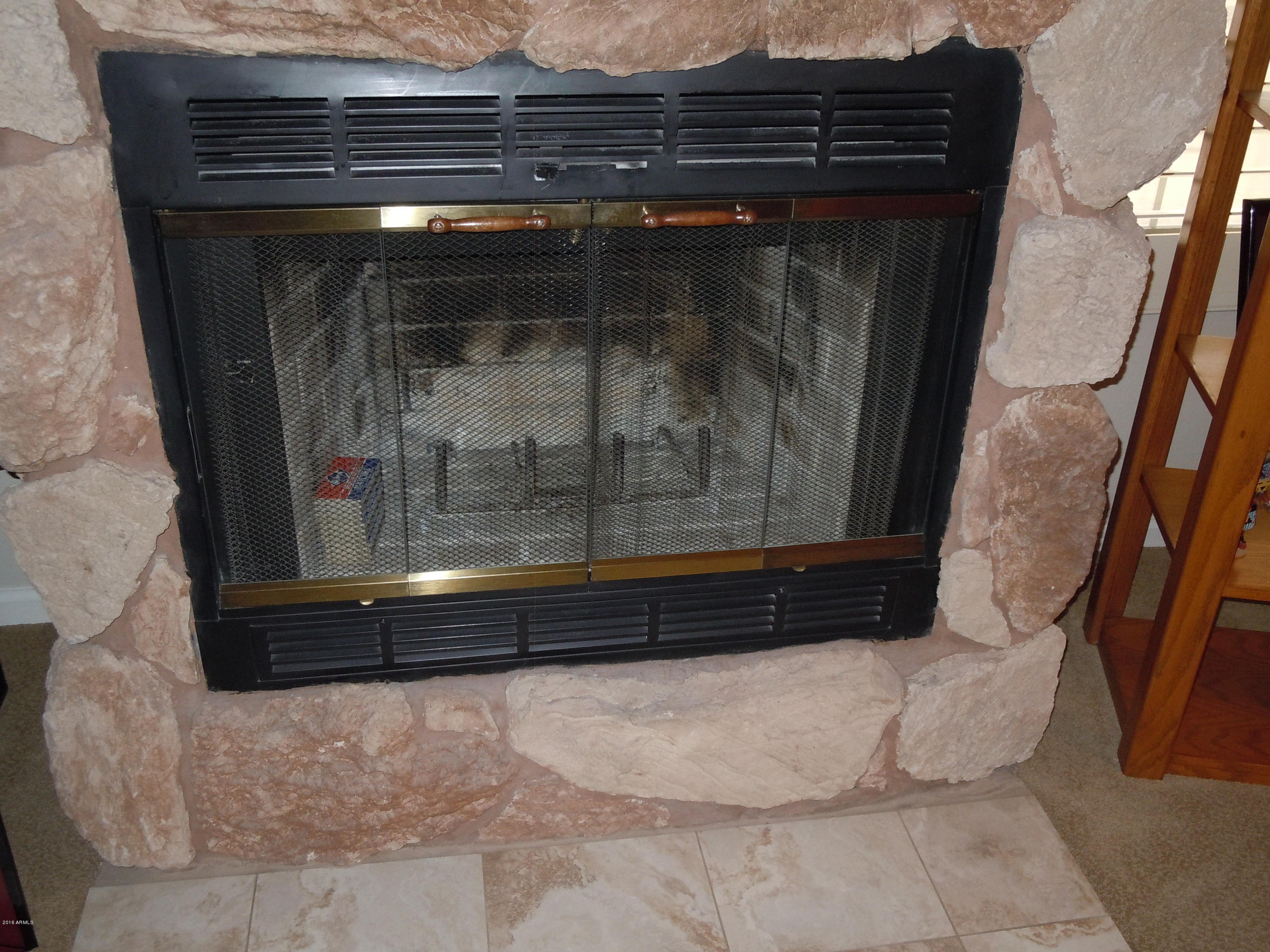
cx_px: 635
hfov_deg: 55.4
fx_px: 1211
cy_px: 476
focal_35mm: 33
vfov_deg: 42.9
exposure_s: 1/30
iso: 320
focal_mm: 5.9
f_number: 4
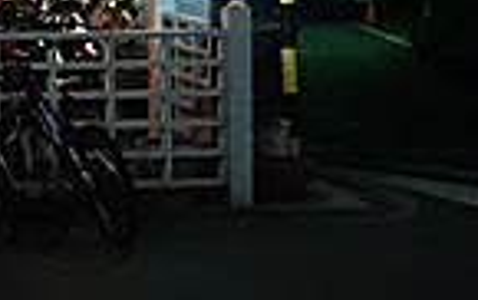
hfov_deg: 12.4
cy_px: -186
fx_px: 2048
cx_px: -326
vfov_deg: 8.2
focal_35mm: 157
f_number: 1.8
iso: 2500
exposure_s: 1/250
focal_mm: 10.4
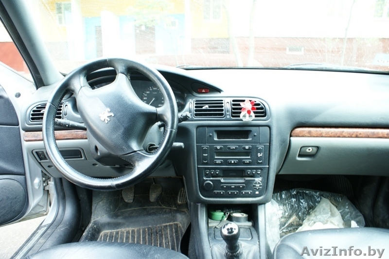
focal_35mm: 27
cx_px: 194
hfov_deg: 67.4
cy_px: 130
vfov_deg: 47.9
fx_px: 292
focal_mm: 18
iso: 200
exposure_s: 1/30
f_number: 4
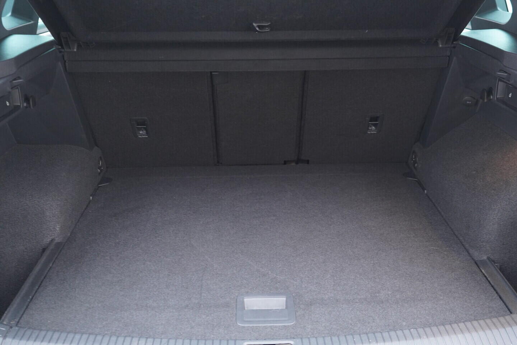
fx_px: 517
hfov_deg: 53.1
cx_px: 258
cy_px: 172
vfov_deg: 36.9
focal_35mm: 36
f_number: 2.8
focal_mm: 24
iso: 1250
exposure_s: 1/40
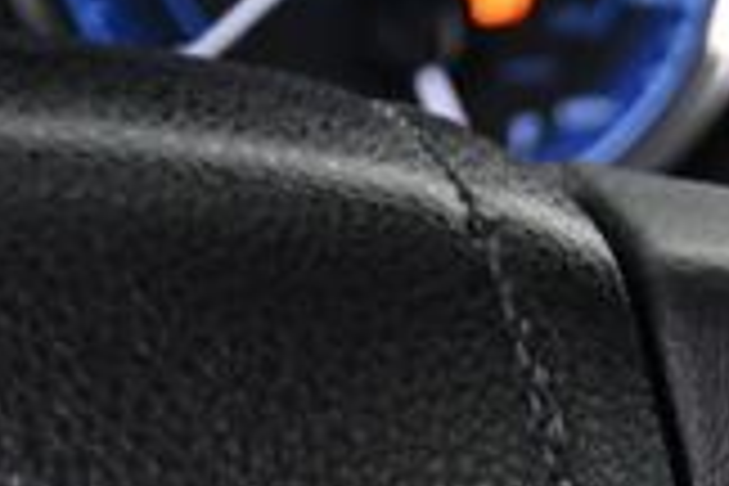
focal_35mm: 225
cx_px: 1242
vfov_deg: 6.0
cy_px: 904
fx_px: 4556
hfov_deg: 8.8
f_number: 5
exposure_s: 1/100
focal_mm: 38
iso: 2500
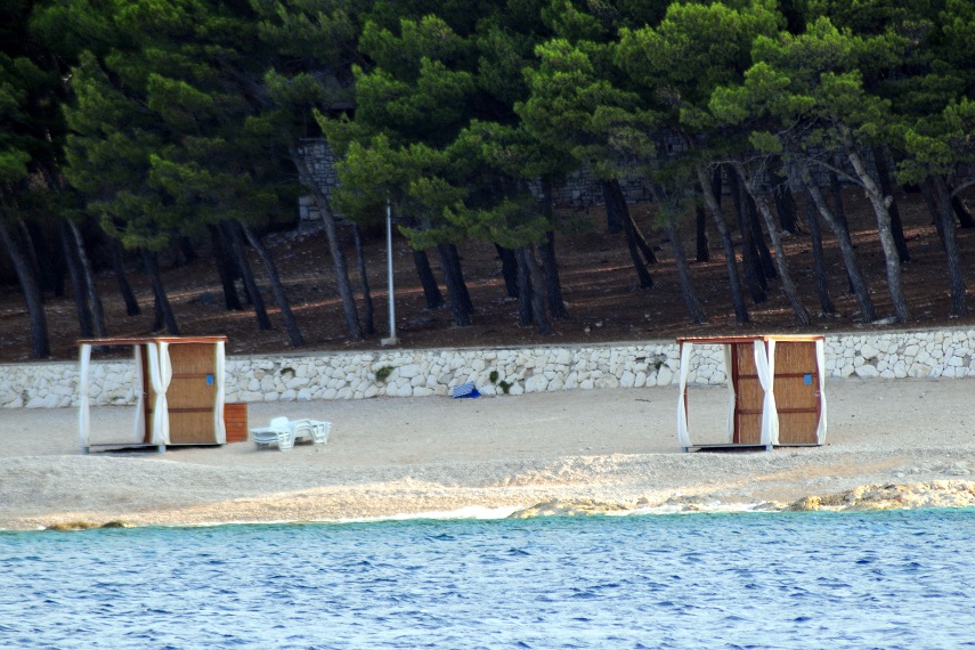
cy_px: 365
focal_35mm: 525
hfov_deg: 3.9
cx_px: 513
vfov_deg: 2.6
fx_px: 14218
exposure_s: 1/400
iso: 320
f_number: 6.3
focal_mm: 300
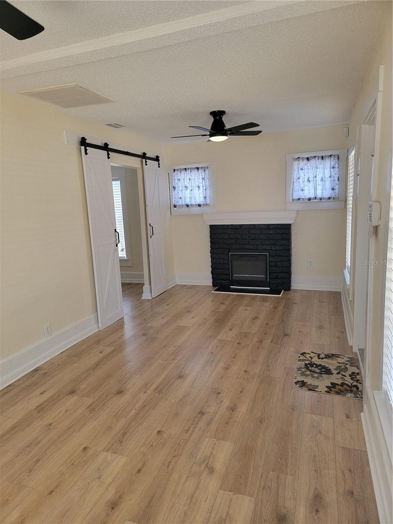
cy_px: 262
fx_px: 363
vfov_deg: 71.6
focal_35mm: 24
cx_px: 196
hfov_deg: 56.8
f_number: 1.8
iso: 100
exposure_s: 1/120
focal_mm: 6.7
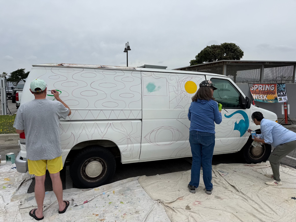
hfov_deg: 71.6
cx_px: 148
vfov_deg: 56.8
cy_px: 111
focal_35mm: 24
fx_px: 205
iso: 80
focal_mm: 6.76
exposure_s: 1/5319
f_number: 1.78
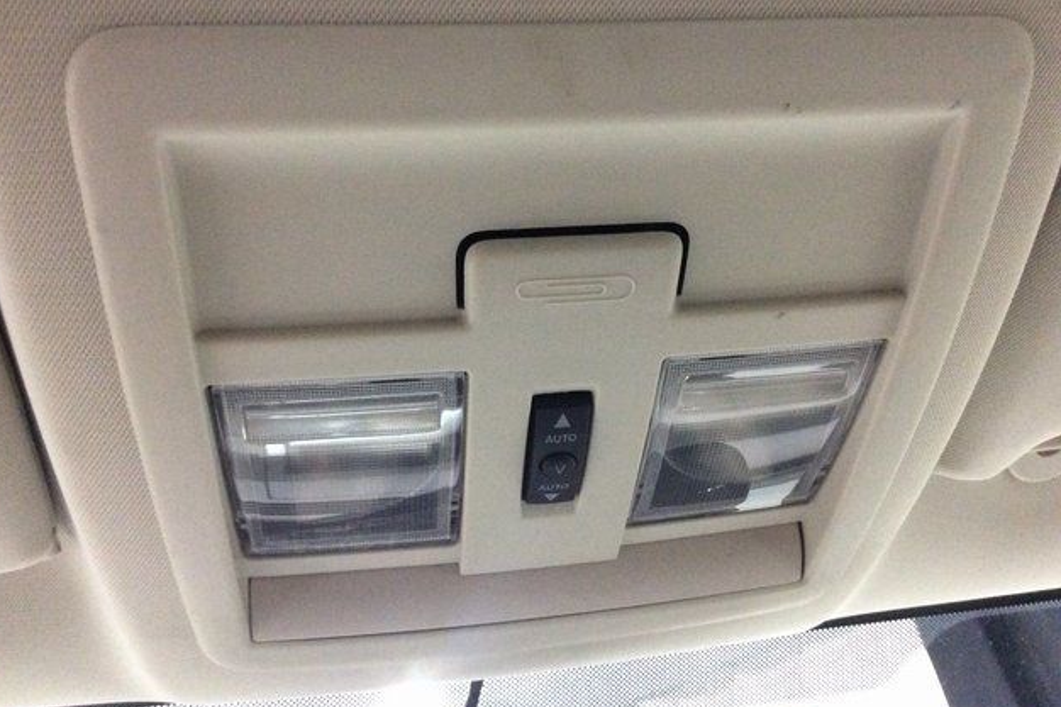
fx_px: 1002
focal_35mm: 34
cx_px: 520
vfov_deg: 38.8
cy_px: 322
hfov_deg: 55.8
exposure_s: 1/15
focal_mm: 3.3
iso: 320
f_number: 2.4
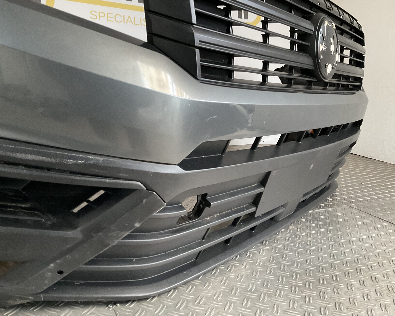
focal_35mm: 31
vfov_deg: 47.1
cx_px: 209
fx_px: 362
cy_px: 154
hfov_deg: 57.1
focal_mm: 3
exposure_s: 1/30
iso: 320
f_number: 1.8
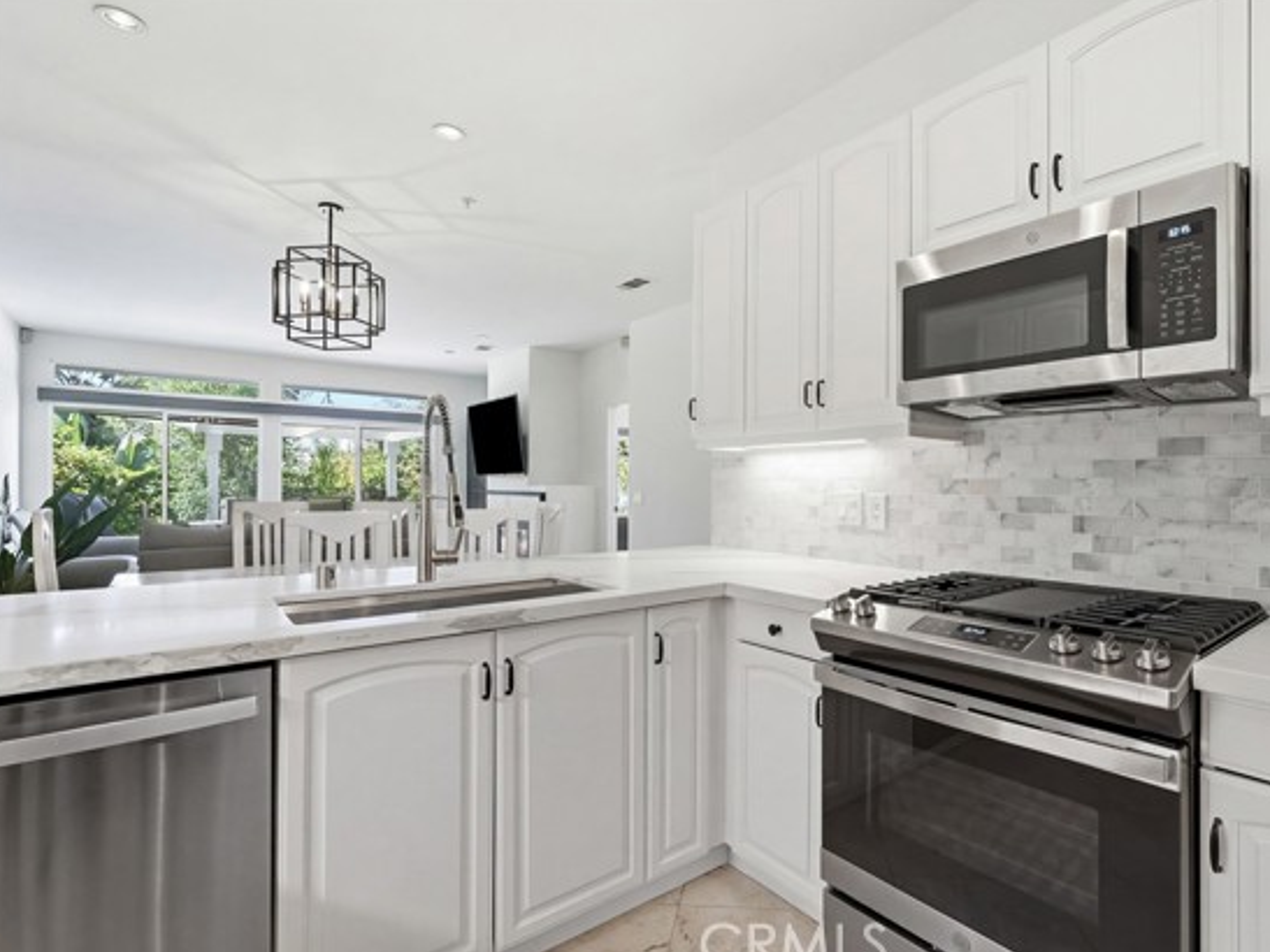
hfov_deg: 87.2
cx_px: 727
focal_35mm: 18
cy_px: 482
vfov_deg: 71.6
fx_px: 660
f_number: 8
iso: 320
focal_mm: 16
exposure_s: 1/160
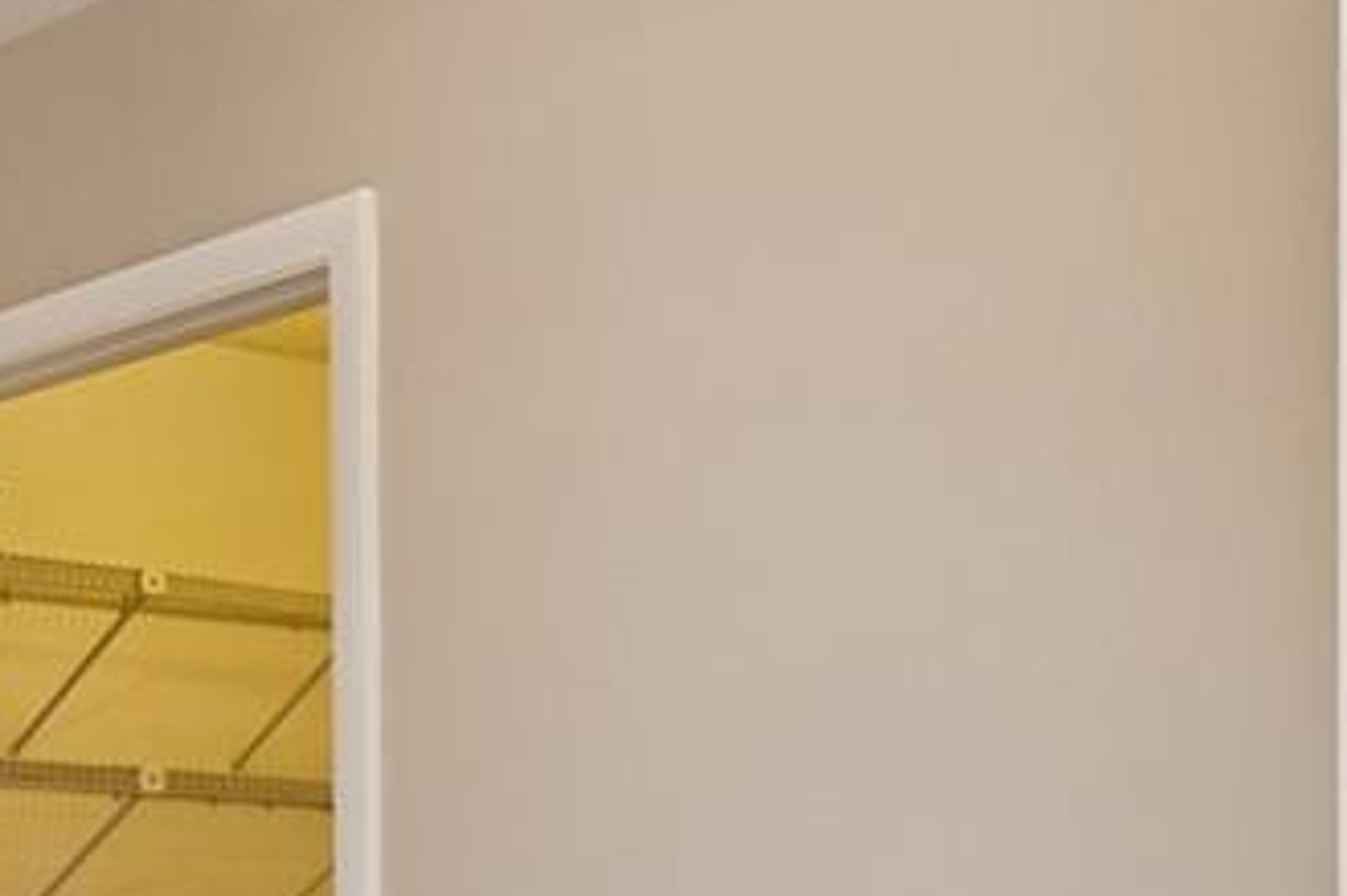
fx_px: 2730
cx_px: -438
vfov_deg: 17.9
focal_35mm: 73
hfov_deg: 24.1
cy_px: 1006
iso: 100
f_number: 7.1
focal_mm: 10
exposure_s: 1/8
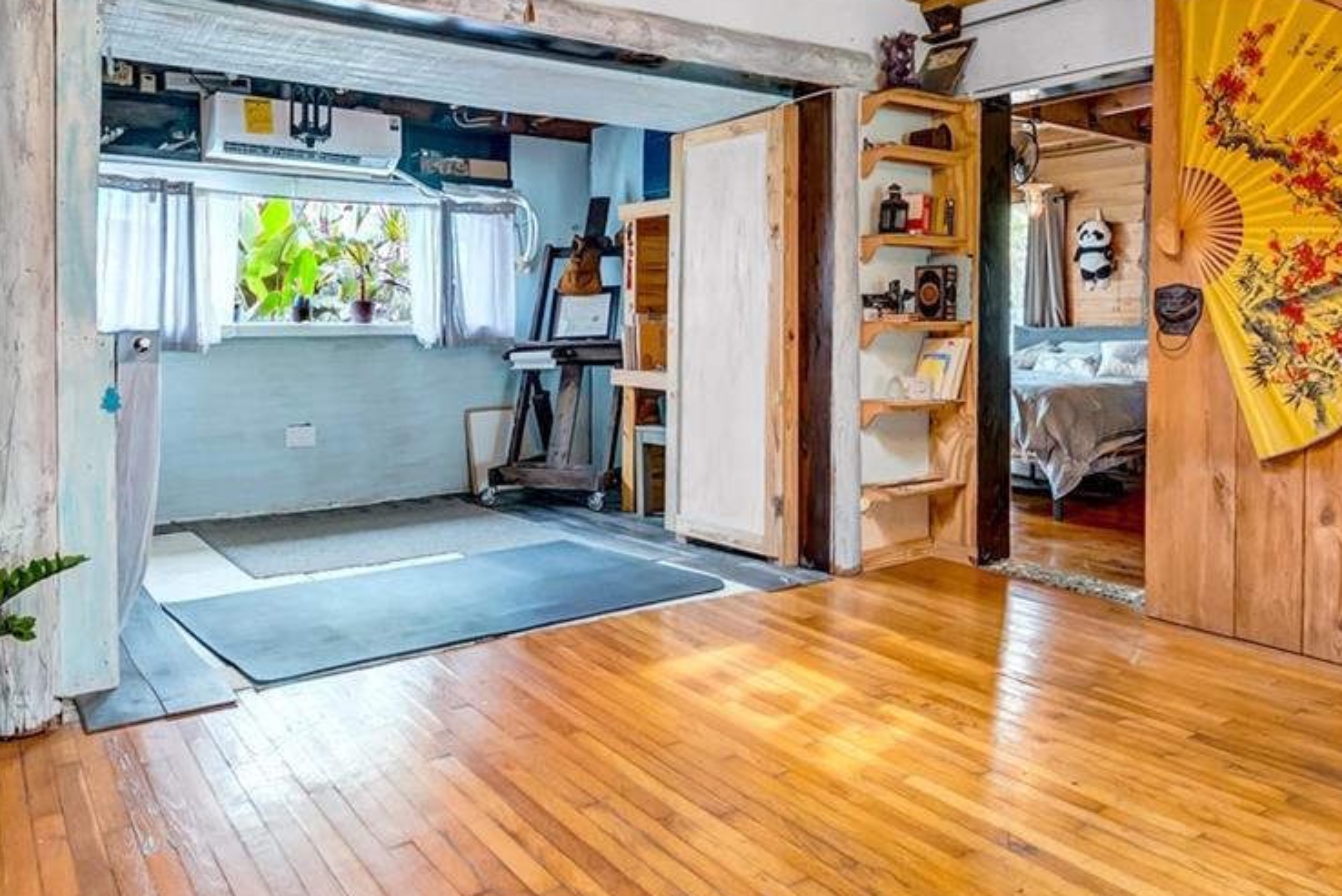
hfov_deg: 69.3
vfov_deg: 49.2
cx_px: 633
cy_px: 347
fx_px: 970
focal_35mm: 26
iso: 800
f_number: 4.5
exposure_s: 1/30
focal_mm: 12
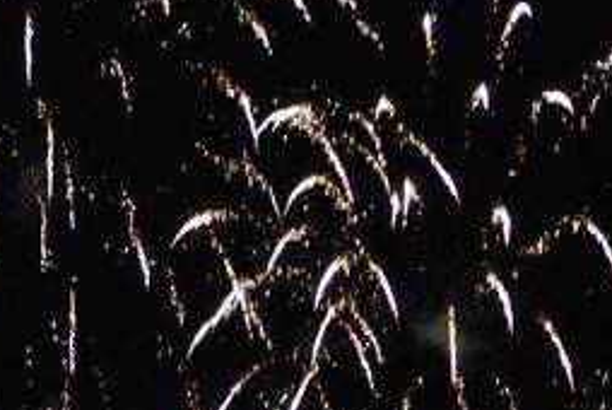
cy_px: 470
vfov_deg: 4.1
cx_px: -41
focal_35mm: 339
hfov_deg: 6.1
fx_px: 5770
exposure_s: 1/6
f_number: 5.3
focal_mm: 82
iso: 1600
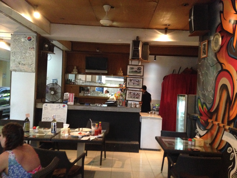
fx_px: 226
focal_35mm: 33
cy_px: 89
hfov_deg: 55.4
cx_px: 118
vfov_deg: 42.9
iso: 640
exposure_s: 1/15
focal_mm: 4.12
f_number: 2.4
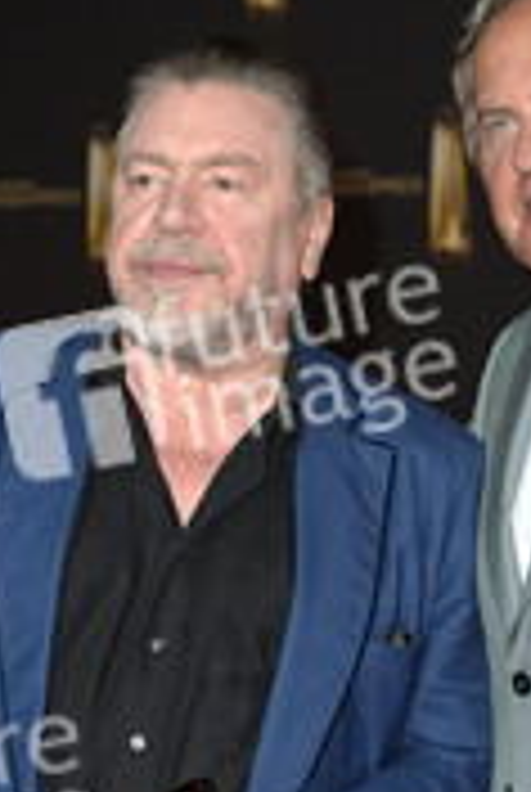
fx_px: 3746
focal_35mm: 170
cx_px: 356
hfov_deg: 8.1
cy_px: 598
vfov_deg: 12.0
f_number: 5
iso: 1250
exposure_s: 1/250
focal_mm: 75
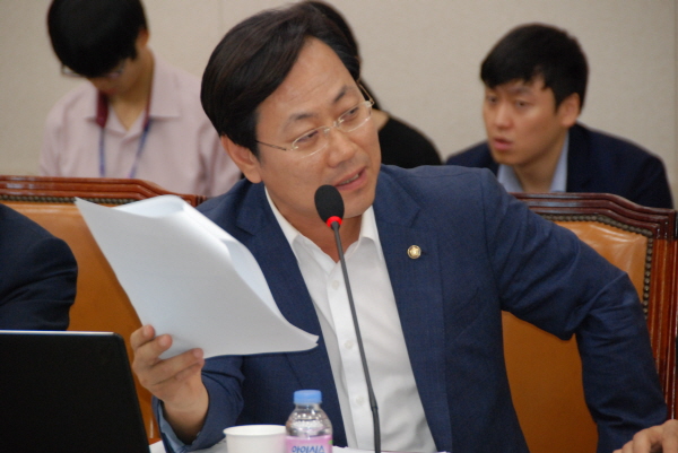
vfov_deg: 6.1
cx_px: 339
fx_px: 4240
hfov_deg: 9.1
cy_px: 226
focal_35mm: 225
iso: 1000
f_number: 5.6
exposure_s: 1/60
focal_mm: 150
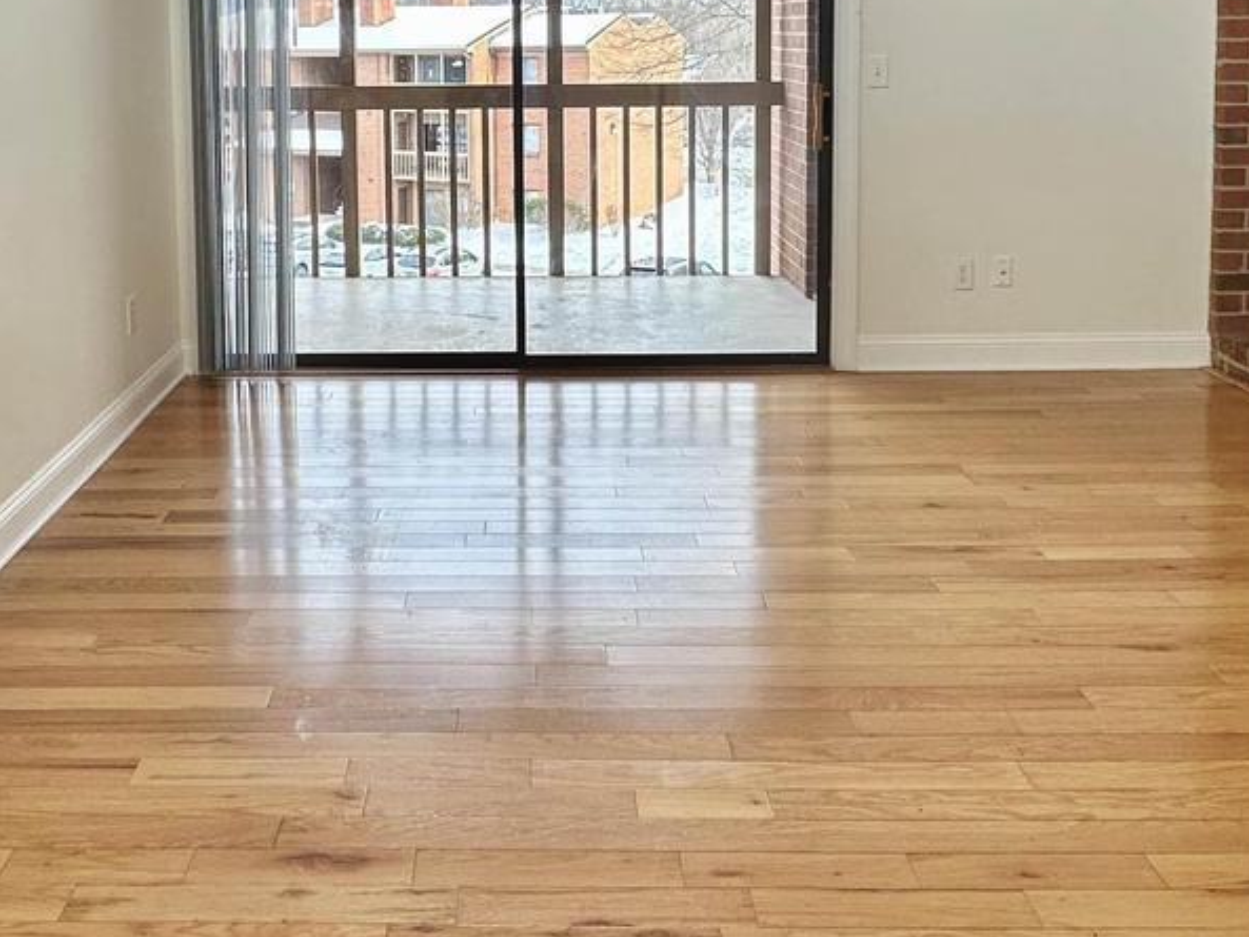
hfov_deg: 53.6
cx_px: 501
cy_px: 126
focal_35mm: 34
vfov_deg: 39.3
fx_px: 1227
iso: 50
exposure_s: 1/120
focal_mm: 2.22
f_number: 2.2
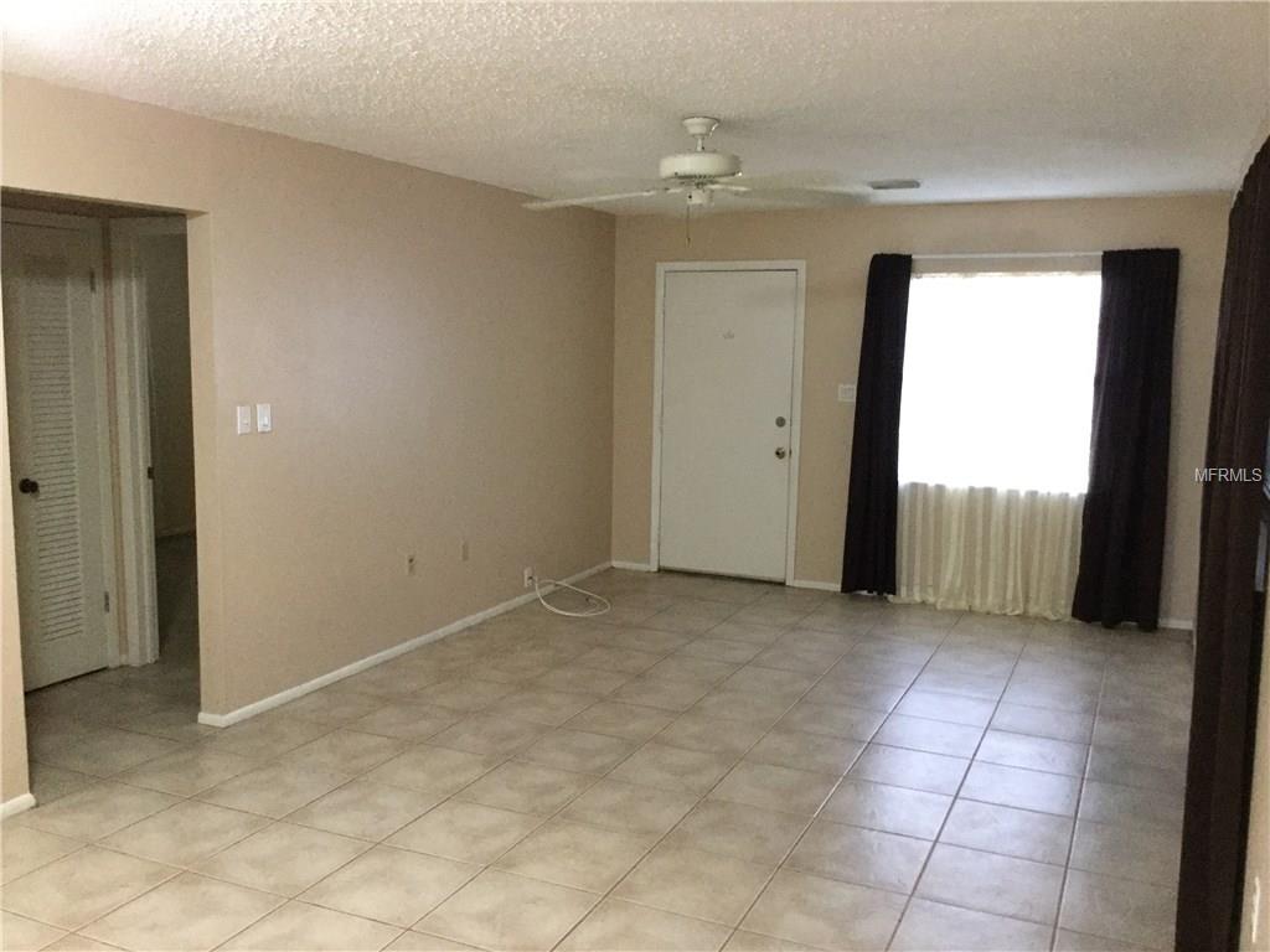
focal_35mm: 31
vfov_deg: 45.4
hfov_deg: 58.4
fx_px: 1137
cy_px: 476
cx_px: 635
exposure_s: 1/20
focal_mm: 3.3
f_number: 2.4
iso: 200
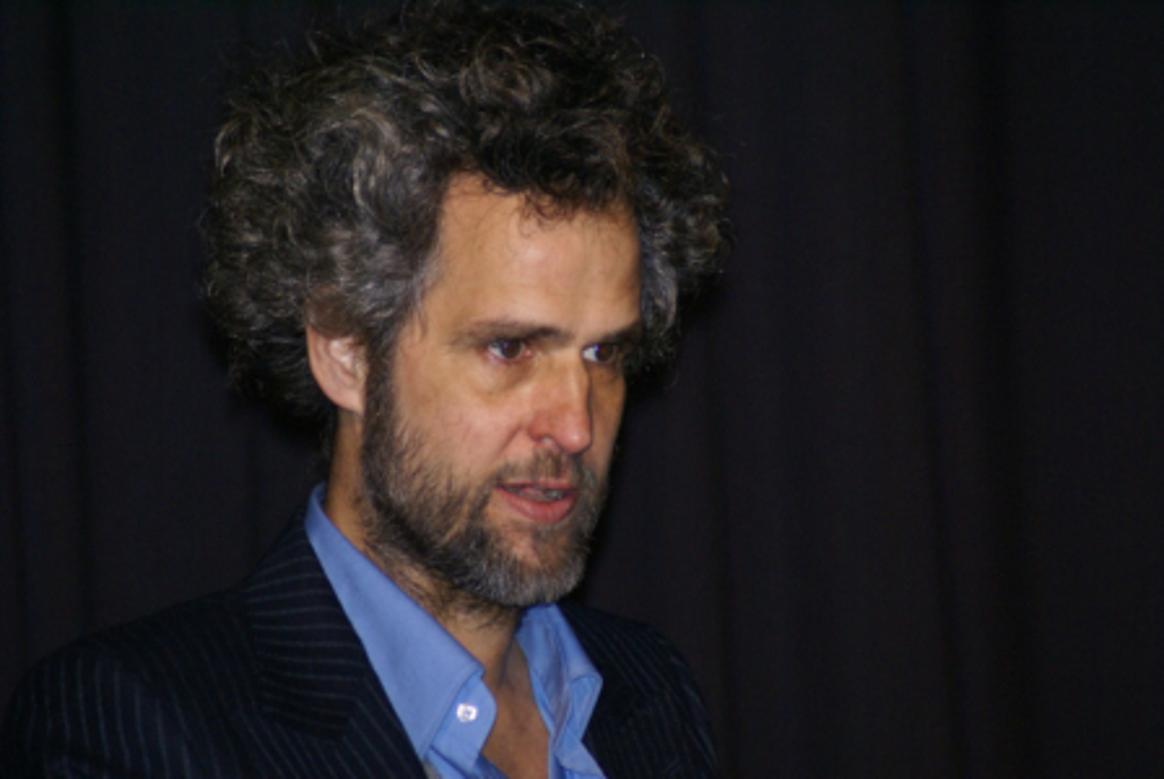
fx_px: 9713
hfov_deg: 6.9
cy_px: 390
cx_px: 582
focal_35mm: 300
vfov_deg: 4.6
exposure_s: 1/125
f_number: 4.5
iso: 400
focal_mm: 200
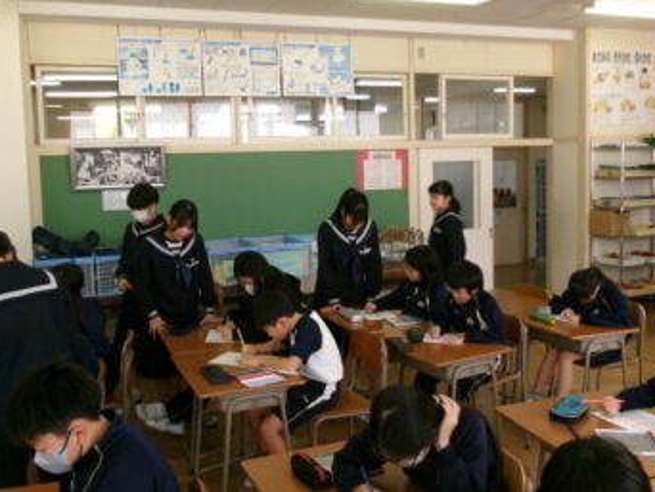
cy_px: 230
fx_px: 738
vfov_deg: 36.8
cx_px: 314
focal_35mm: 39
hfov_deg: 47.8
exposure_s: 1/34
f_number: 4.5
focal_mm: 6.4
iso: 123
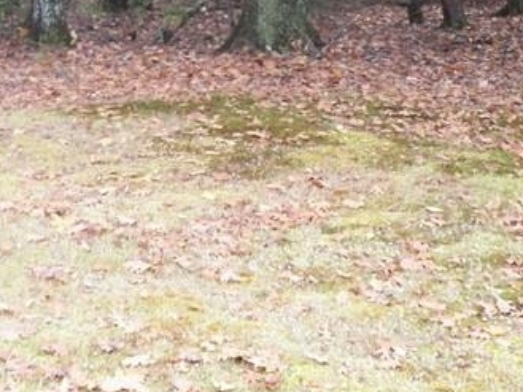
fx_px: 1285
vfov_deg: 16.6
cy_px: -89
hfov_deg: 23.0
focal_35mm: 85
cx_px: 221
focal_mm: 4.9
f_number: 2.8
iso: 125
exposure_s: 1/80
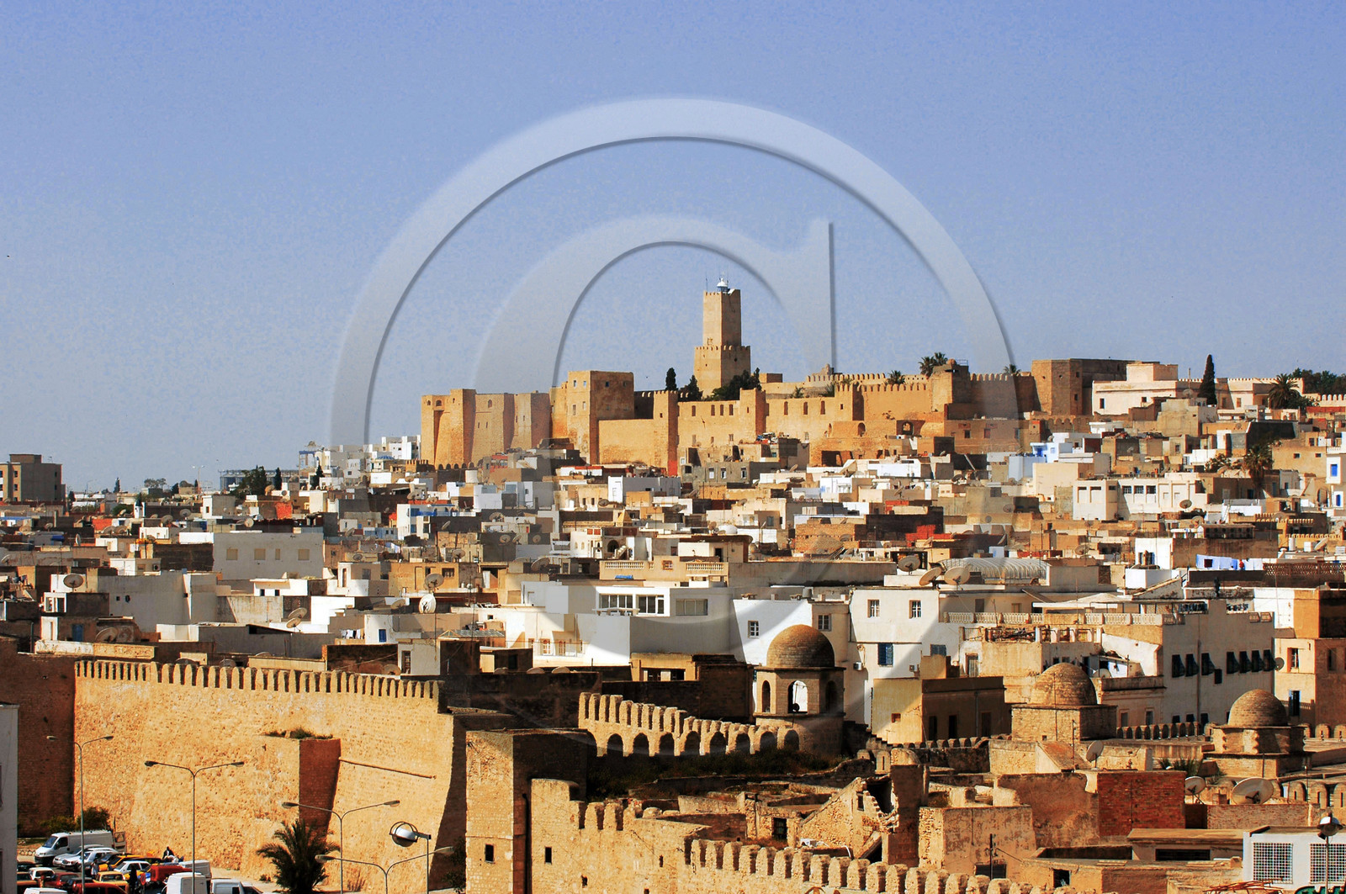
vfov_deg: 11.1
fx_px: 4594
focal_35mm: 123
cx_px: 673
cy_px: 447
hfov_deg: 16.7
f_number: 10
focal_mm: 82
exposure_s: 1/400
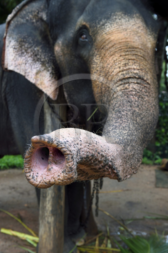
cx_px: 83
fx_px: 315
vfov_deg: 43.6
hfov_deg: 29.9
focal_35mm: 45
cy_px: 124
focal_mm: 44
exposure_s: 1/200
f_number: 6.3
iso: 800
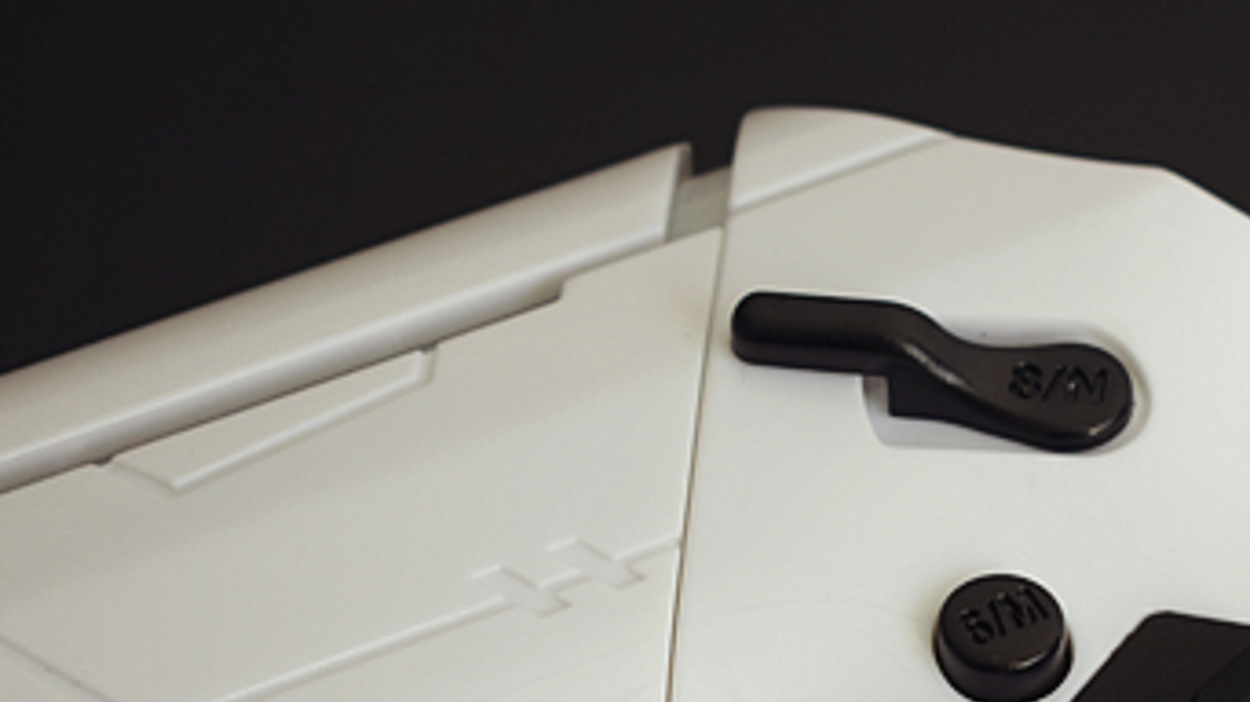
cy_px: 890
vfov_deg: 8.1
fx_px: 4870
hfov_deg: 14.4
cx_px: 1210
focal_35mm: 147
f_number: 5
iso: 100
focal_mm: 40
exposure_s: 1/25
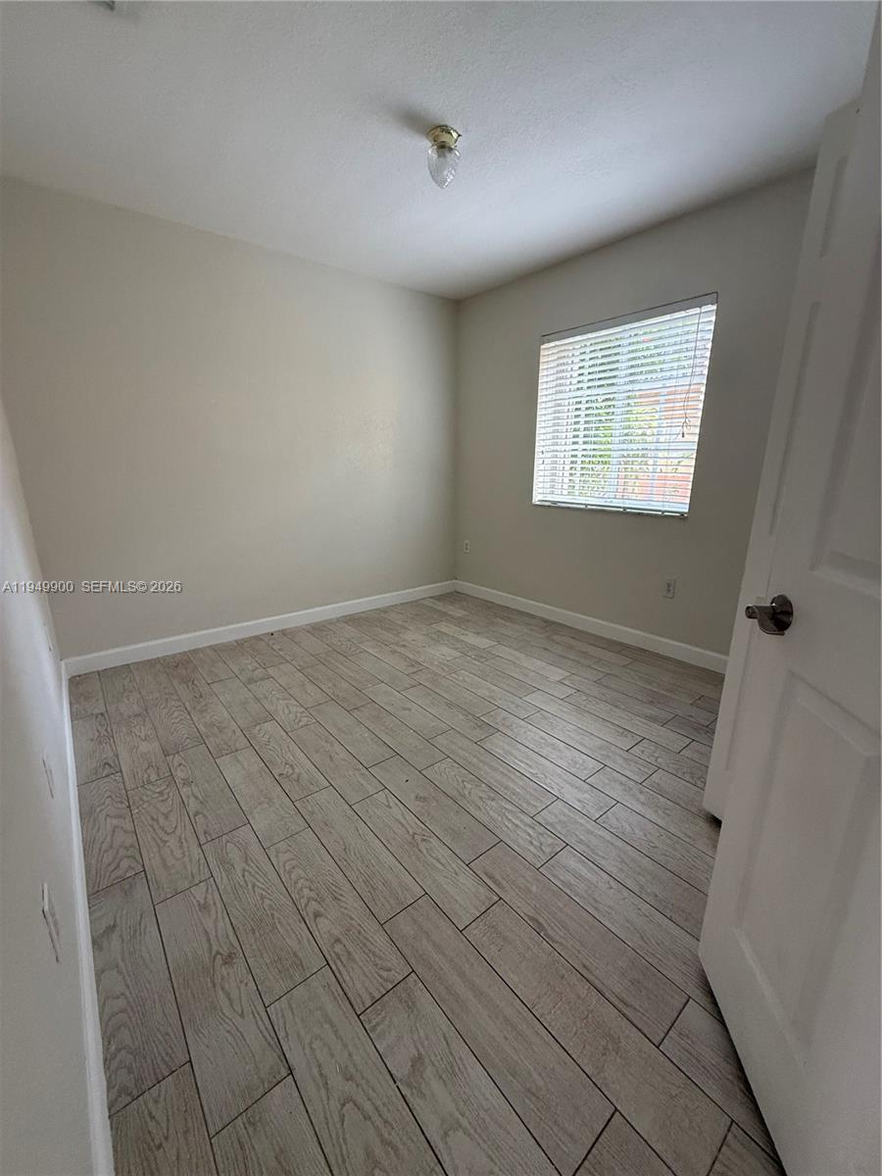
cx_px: 441
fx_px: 476
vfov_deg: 102.1
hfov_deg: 85.7
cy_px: 588
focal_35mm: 14
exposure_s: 1/99
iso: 320
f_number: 2.2
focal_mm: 2.22
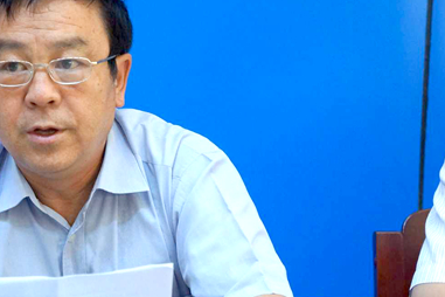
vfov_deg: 12.2
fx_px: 1384
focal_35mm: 112
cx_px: 42
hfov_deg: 18.0
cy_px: 189
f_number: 4.5
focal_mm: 41
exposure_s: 1/160
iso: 1250
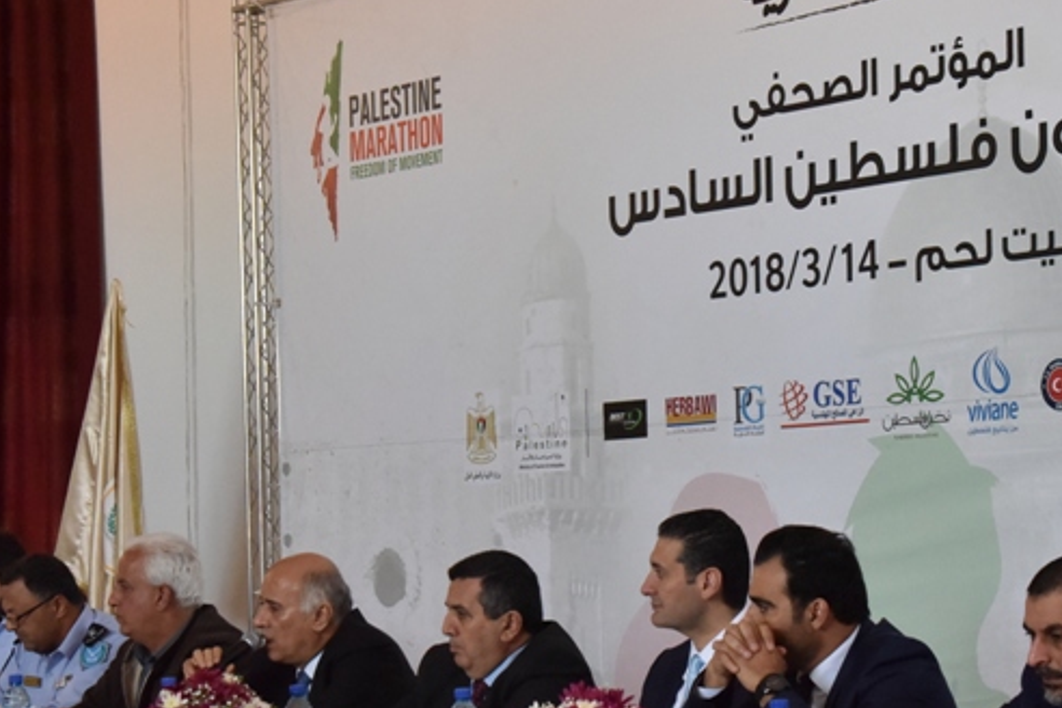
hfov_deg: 19.6
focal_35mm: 104
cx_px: 650
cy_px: 469
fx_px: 3068
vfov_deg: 13.1
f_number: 7.1
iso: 2500
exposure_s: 1/200
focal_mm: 50
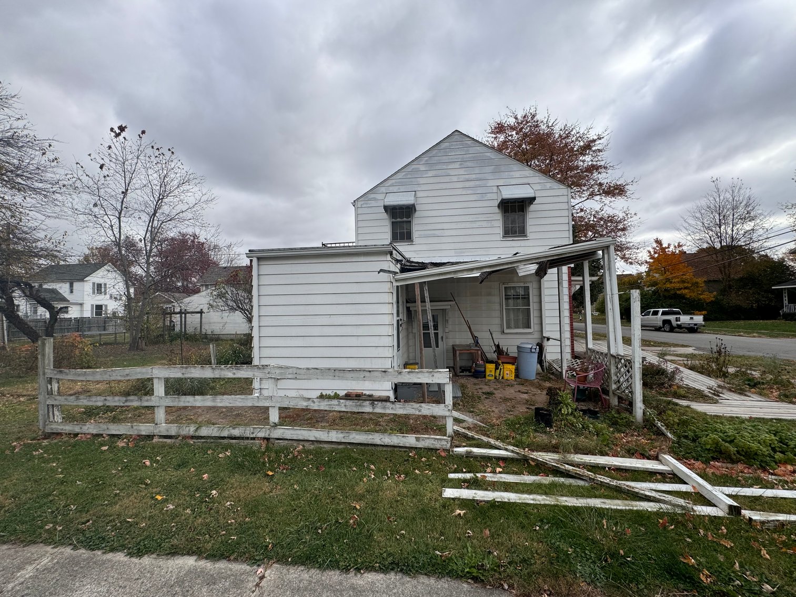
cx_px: 398
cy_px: 298
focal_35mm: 14
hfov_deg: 102.1
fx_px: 322
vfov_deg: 85.7
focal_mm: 2.22
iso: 50
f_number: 2.2
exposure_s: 1/944
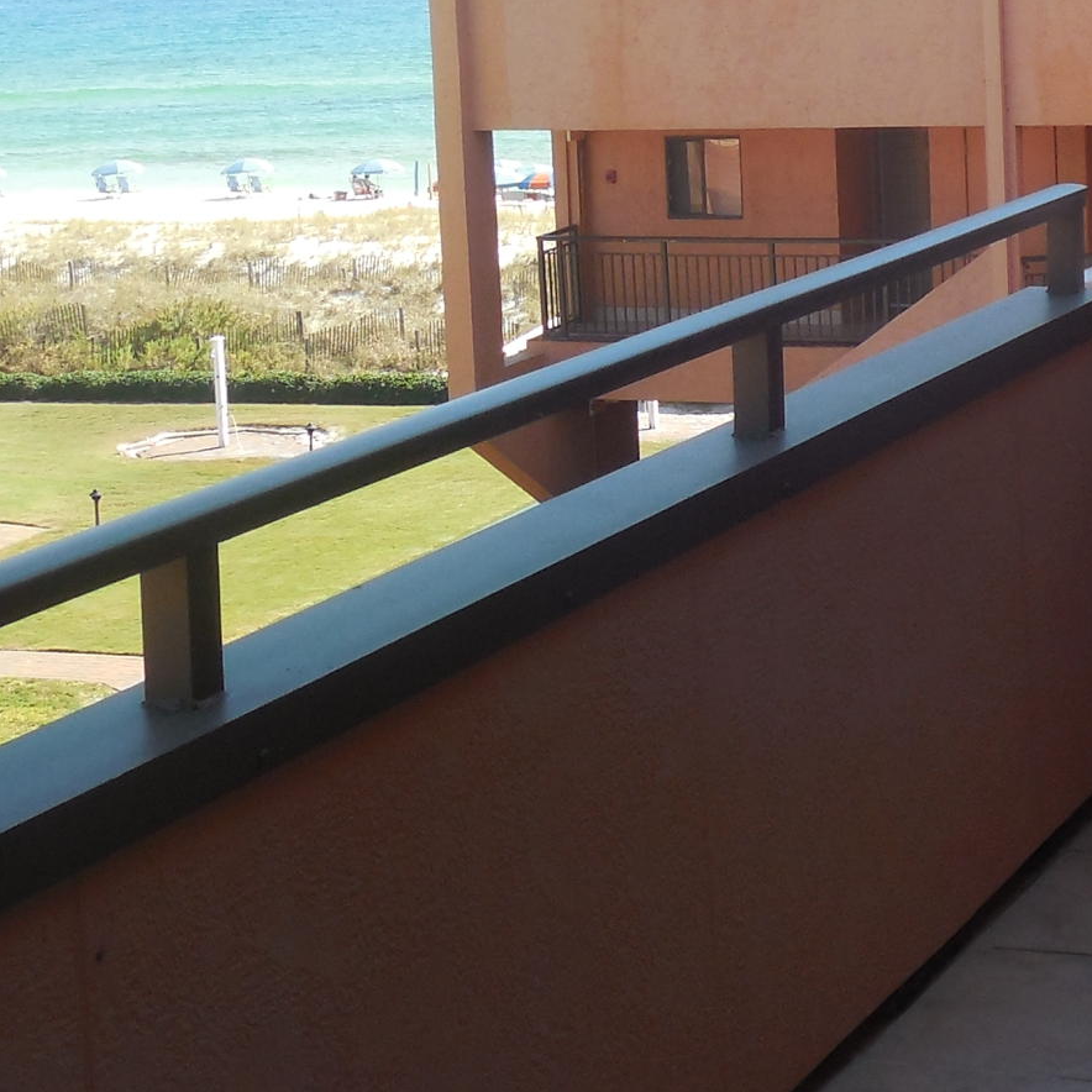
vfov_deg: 20.4
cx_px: 842
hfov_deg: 20.5
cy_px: 190
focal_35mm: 84
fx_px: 2998
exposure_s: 1/400
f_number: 3.5
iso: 125
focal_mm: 5
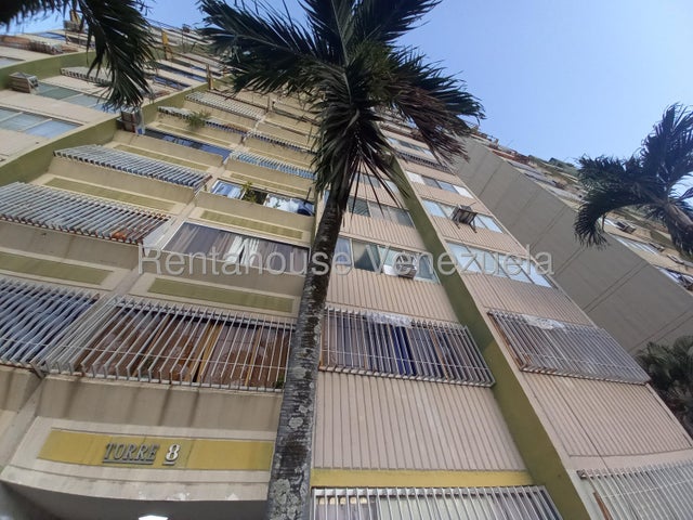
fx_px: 260
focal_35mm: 13
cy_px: 260
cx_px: 346
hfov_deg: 106.2
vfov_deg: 89.9
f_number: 2.2
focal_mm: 1.42
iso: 80
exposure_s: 1/50
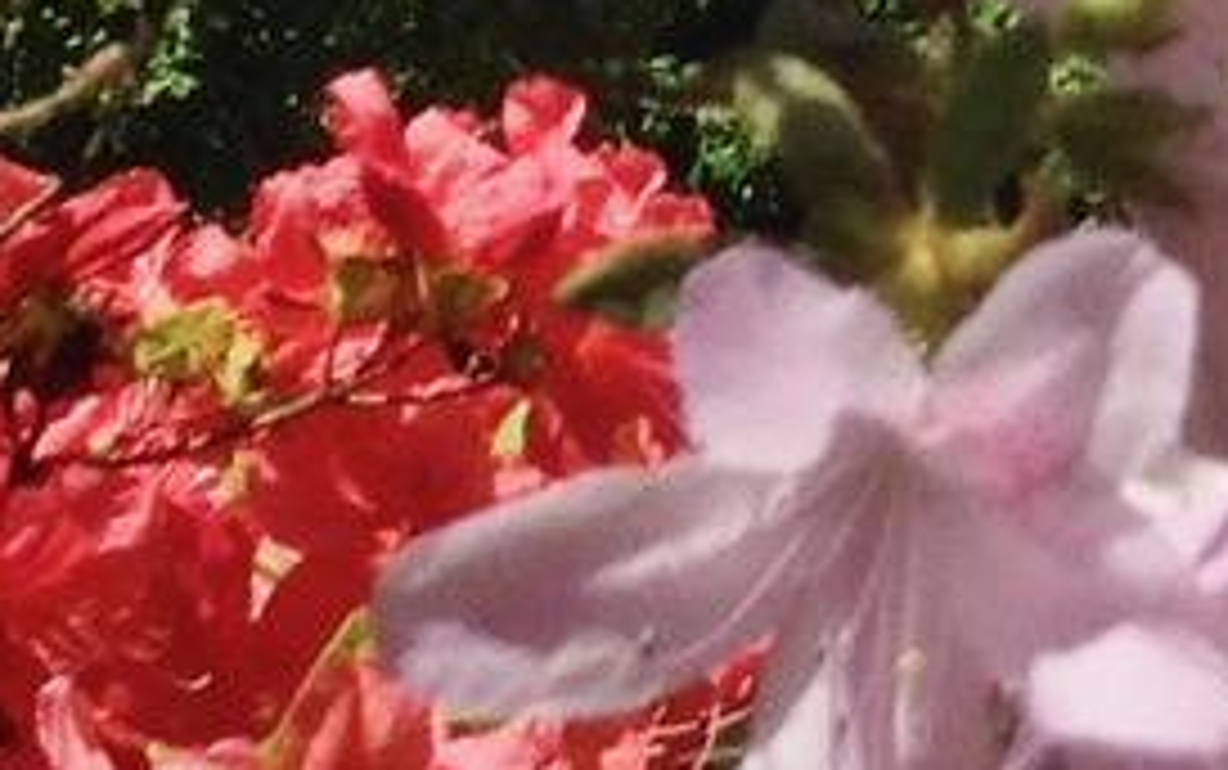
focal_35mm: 262
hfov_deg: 7.5
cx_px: 2942
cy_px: -1635
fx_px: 8774
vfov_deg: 4.8
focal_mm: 4.12
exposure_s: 1/1695
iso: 50
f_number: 2.4
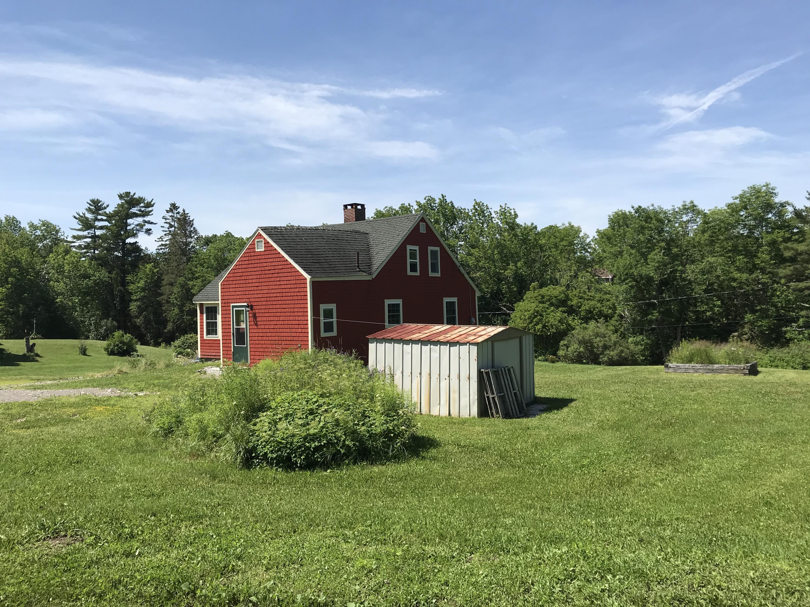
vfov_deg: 49.7
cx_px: 405
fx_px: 655
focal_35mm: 28
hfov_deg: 63.4
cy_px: 304
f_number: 1.8
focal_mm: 3.99
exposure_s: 1/2336
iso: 20
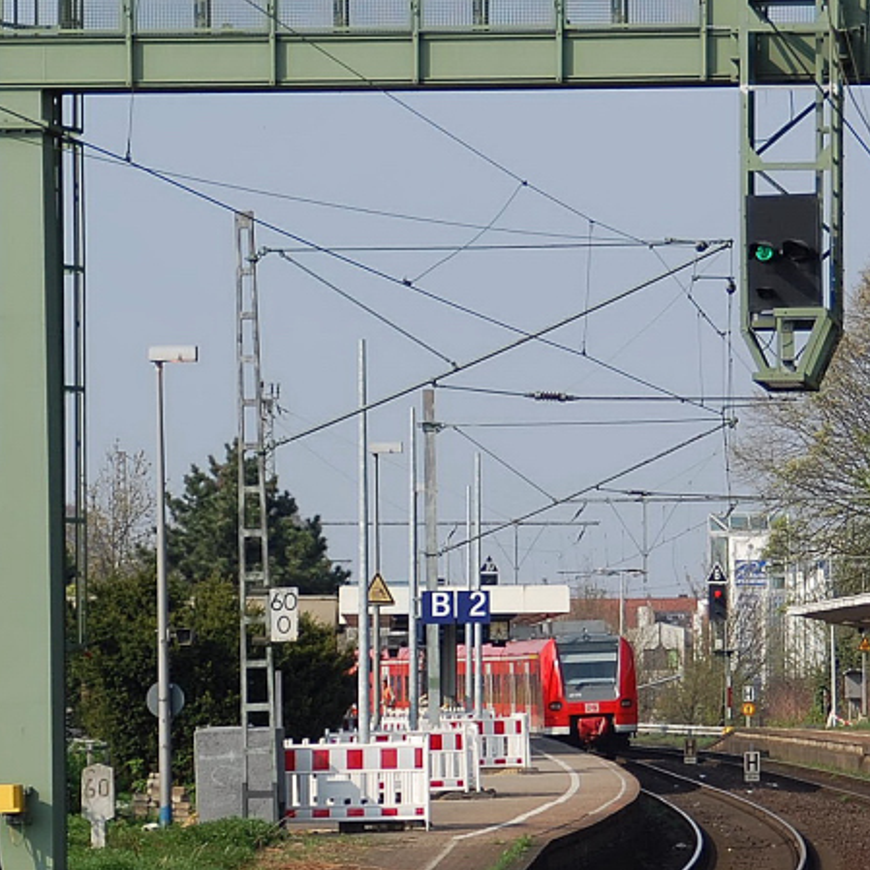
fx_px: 5772
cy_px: 458
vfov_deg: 8.6
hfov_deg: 8.6
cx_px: 568
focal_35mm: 203
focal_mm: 70
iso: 250
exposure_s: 1/1000
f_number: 5.6
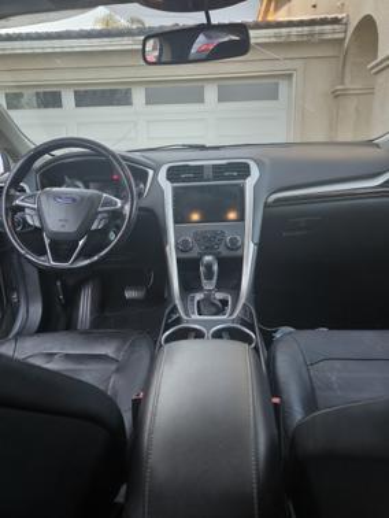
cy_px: 259
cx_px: 194
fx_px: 359
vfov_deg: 71.6
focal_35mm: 24
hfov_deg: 56.9
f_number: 1.9
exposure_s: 1/60
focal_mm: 6.92
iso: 125
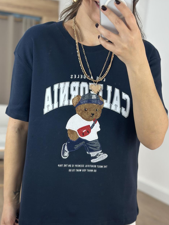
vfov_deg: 31.1
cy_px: 137
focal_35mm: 62
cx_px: 91
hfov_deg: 23.6
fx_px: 404
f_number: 1.78
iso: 80
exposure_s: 1/100
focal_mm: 6.86
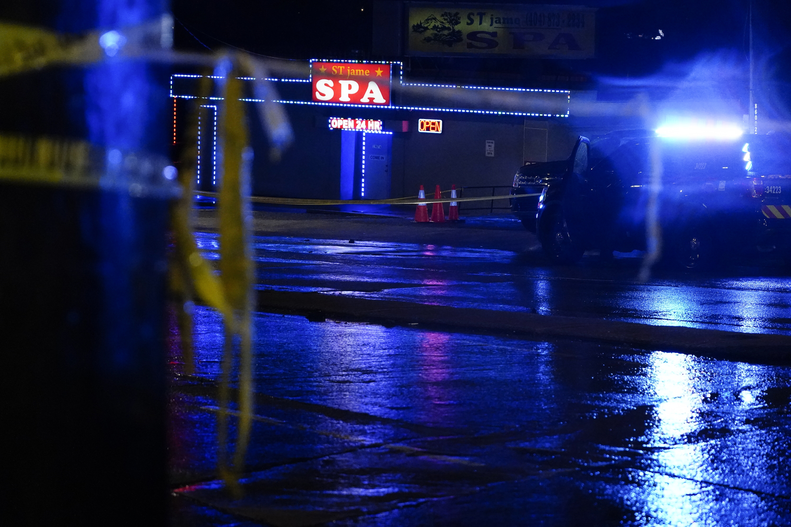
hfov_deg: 20.4
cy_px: 264
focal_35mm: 100
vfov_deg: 13.7
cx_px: 396
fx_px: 2197
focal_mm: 100
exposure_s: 1/400
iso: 12800
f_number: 5.6
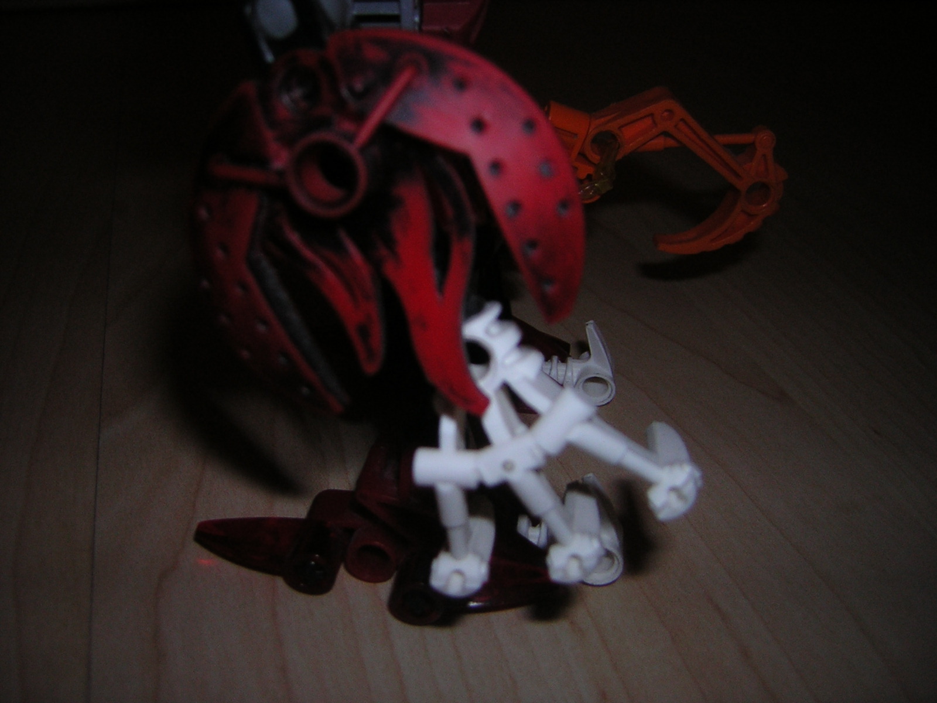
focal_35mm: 36
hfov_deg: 51.4
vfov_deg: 39.7
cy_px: 352
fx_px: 974
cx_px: 468
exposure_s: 1/60.1
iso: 50
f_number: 2.6
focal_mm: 4.7
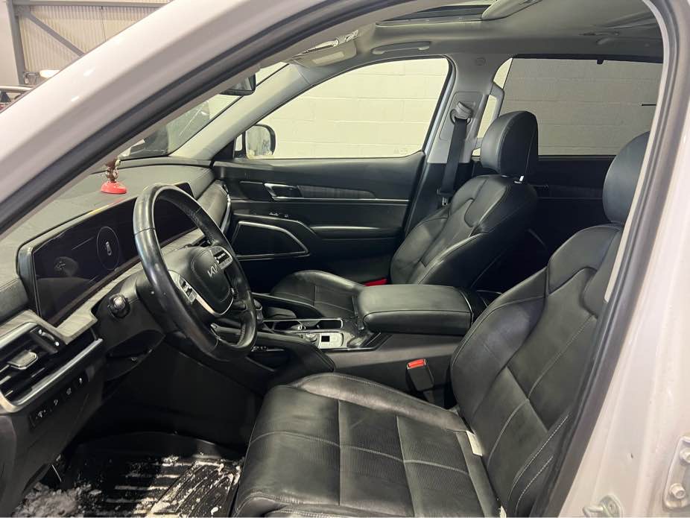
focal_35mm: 26
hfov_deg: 67.3
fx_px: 518
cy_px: 259
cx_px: 345
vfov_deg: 53.1
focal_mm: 5.7
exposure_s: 1/60
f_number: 1.5
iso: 320
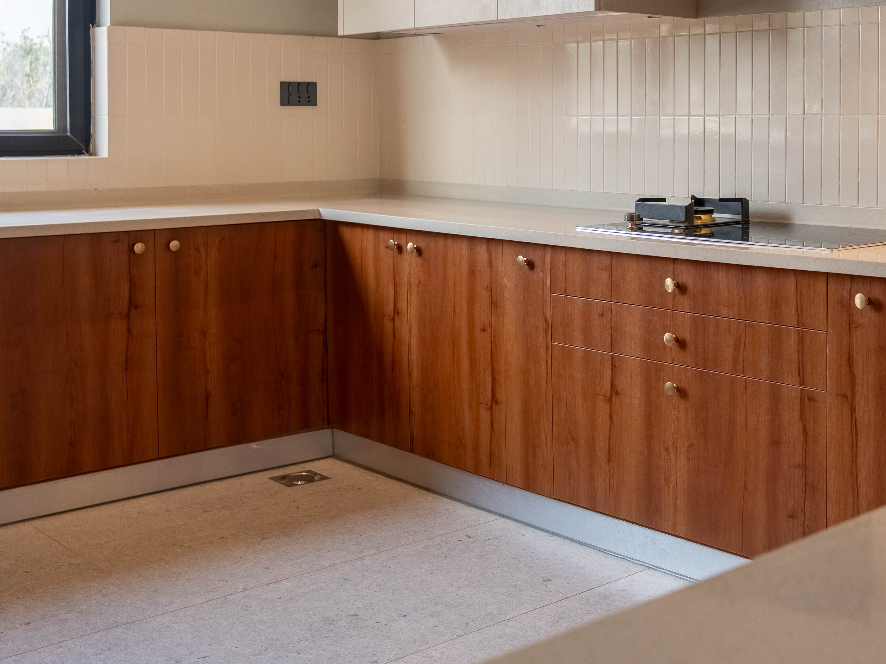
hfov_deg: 39.3
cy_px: 157
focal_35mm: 45
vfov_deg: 31.5
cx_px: 784
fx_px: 1152
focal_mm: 16
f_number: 2.8
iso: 400
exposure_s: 1/4000
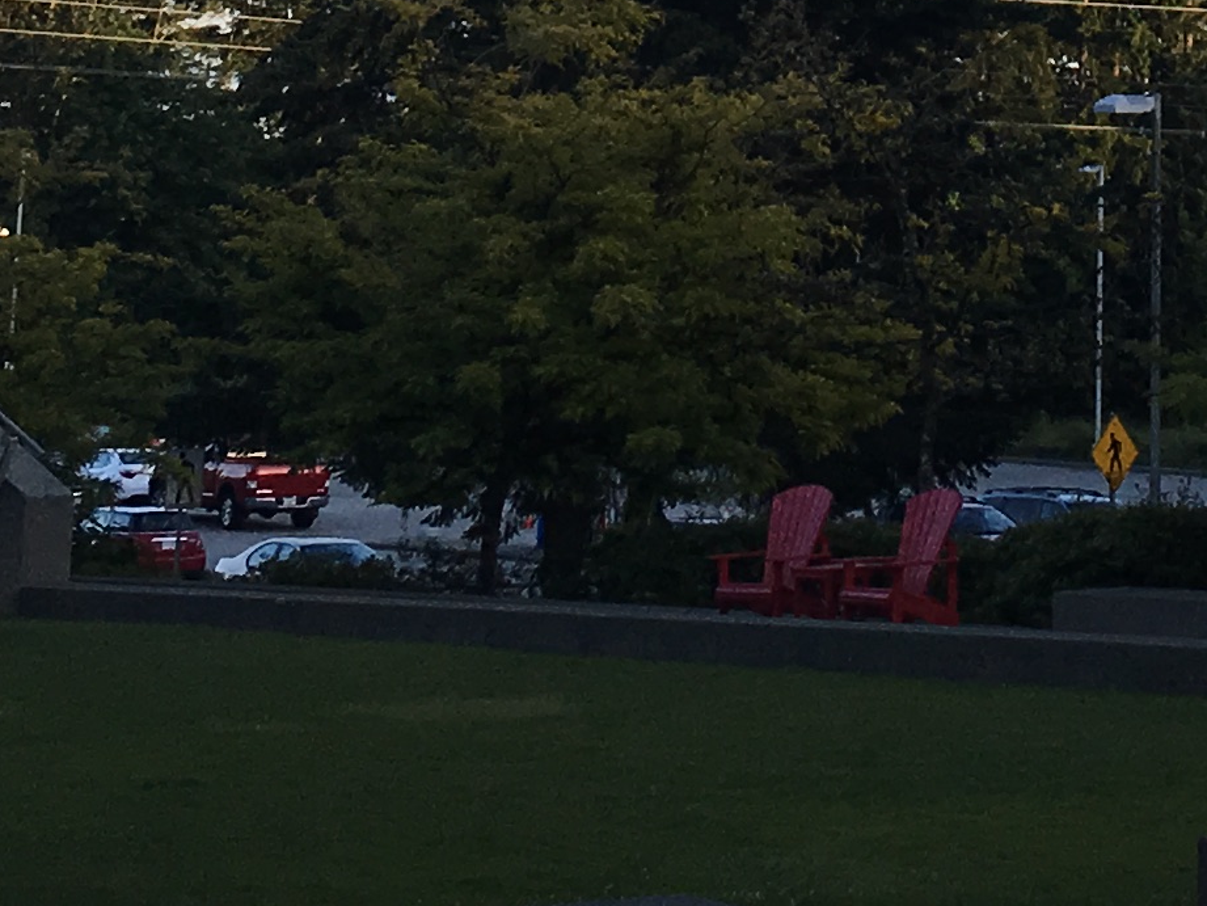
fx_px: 4429
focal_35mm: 127
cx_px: 1208
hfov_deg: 15.2
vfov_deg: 10.6
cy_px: -951
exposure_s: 1/354
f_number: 2.2
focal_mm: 4.15
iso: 25
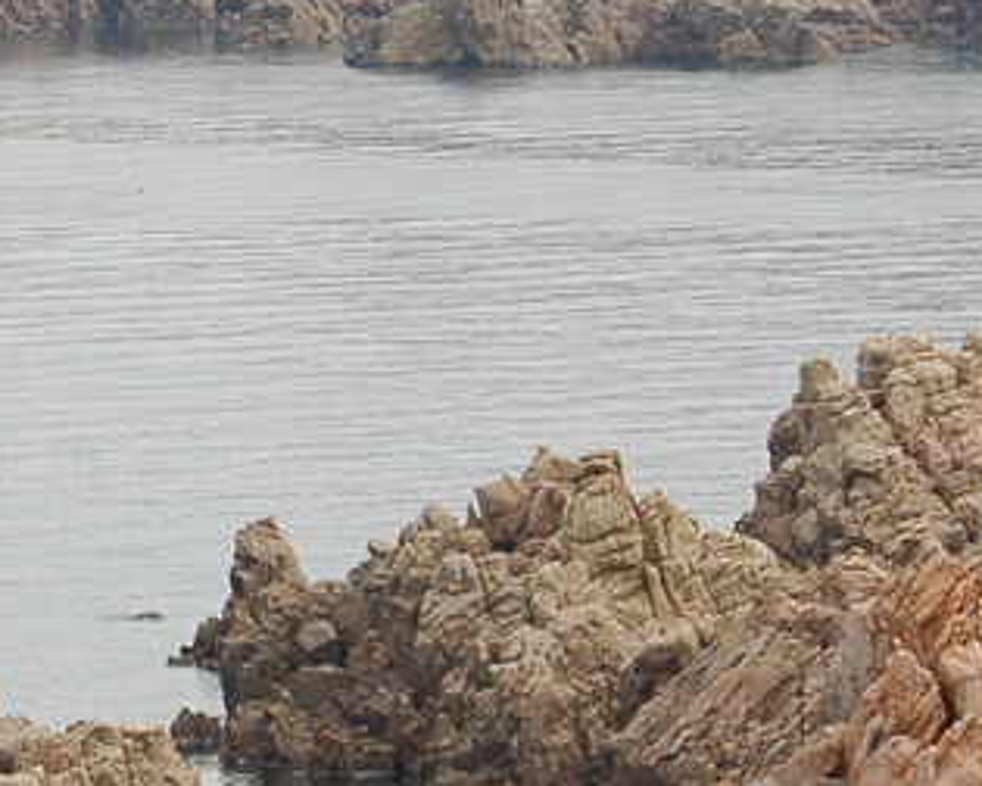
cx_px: -842
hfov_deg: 4.4
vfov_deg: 3.5
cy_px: 522
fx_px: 12701
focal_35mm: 437
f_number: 10
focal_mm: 70
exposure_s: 1/320
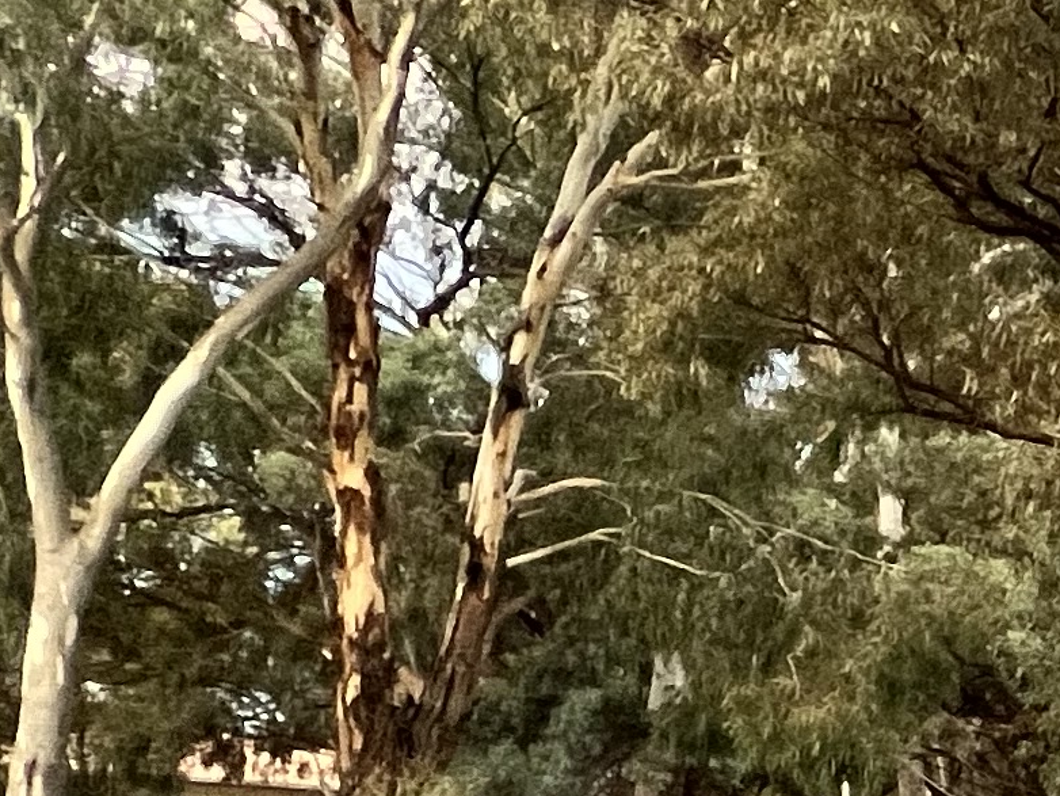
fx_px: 2052
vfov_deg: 19.7
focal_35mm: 67
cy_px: 1107
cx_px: 2336
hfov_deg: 16.8
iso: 160
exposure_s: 1/99
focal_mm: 1.57
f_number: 1.8
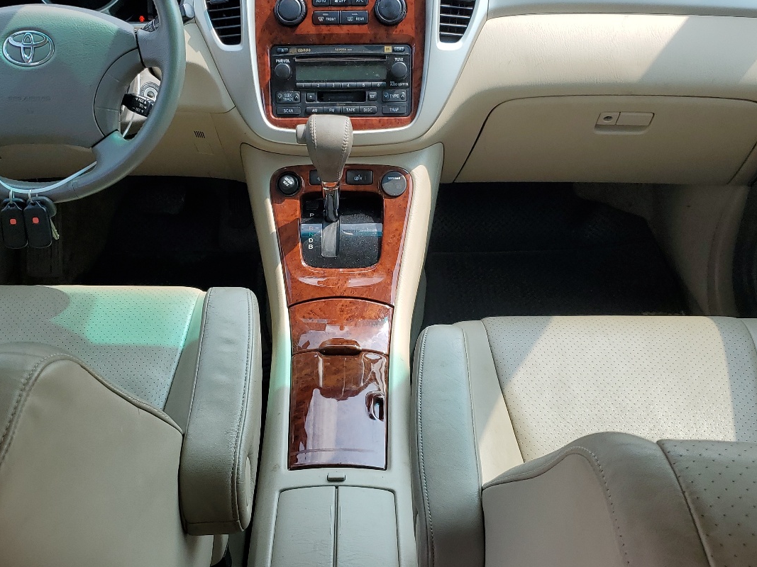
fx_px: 853
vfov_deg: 36.8
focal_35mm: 39
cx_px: 339
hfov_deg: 47.8
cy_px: 279
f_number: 1.5
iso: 50
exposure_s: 1/625
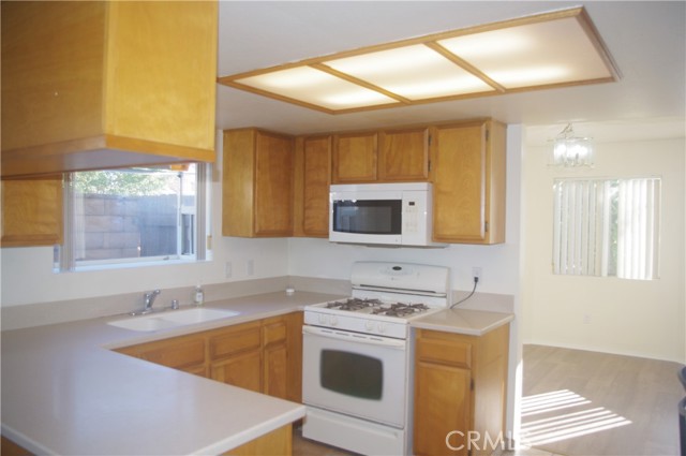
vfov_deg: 47.8
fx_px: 514
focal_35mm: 27
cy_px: 228
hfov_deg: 67.4
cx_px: 343
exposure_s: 1/125
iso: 400
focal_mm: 18
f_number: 4
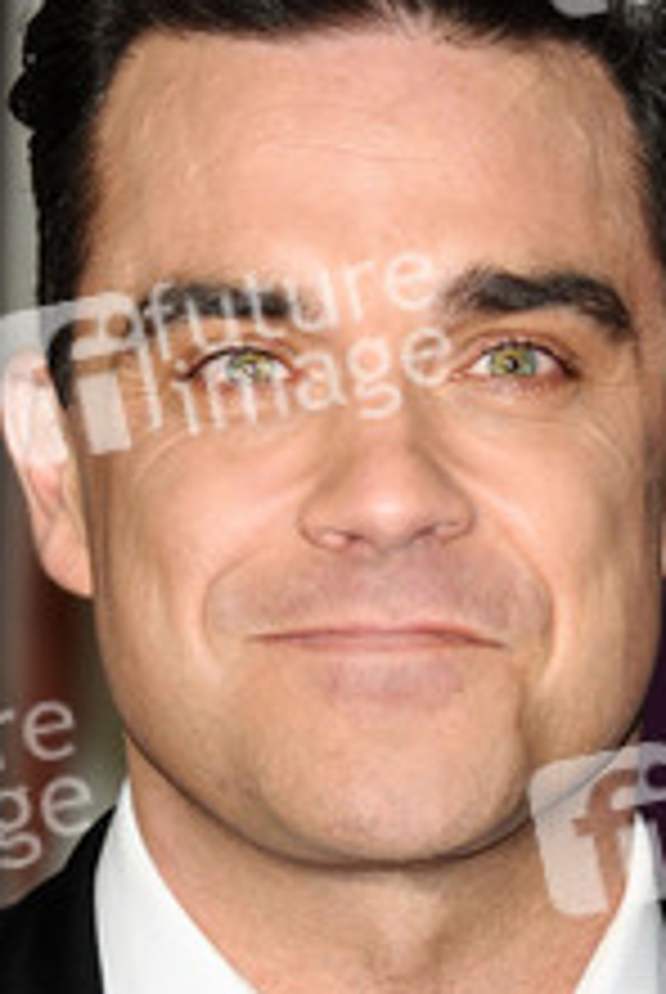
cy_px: 585
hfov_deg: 3.3
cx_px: 353
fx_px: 11615
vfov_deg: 4.9
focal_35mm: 420
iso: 320
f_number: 4.5
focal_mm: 155
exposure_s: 1/200
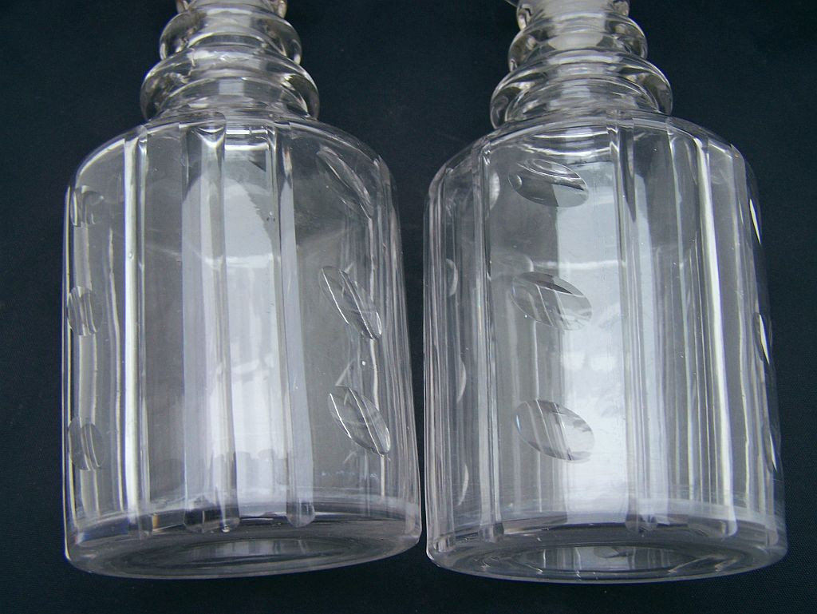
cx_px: 408
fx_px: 897
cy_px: 307
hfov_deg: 49.0
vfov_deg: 37.8
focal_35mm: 38
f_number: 2.8
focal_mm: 6.3
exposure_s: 1/60
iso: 80
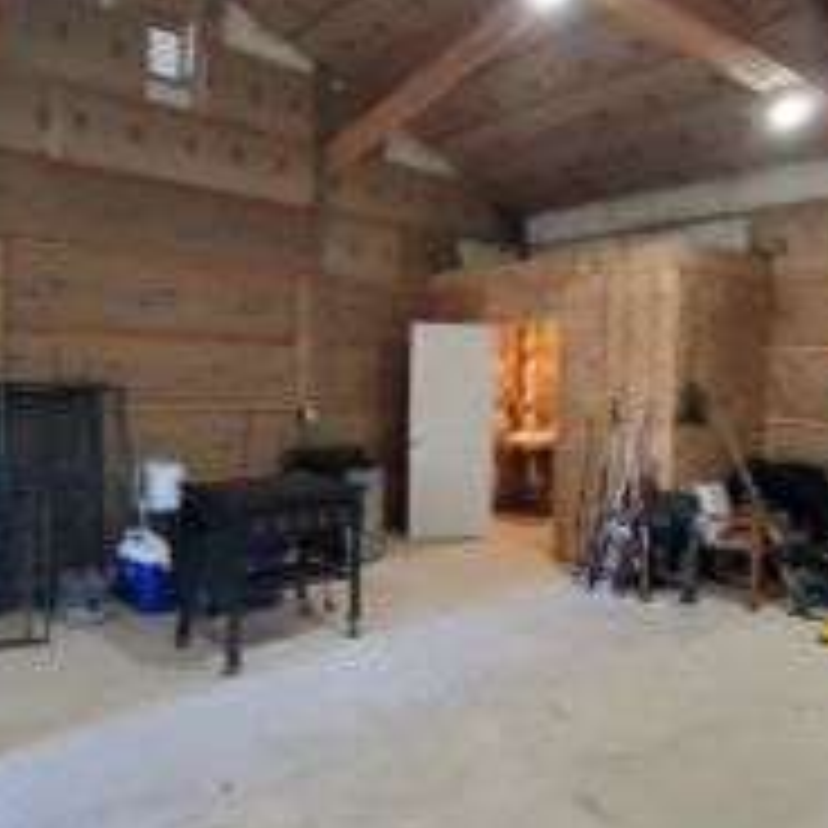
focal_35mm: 25
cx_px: 284
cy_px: 374
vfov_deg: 62.8
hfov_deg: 61.6
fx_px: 677
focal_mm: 1.8
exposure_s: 1/30
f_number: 2.2
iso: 800
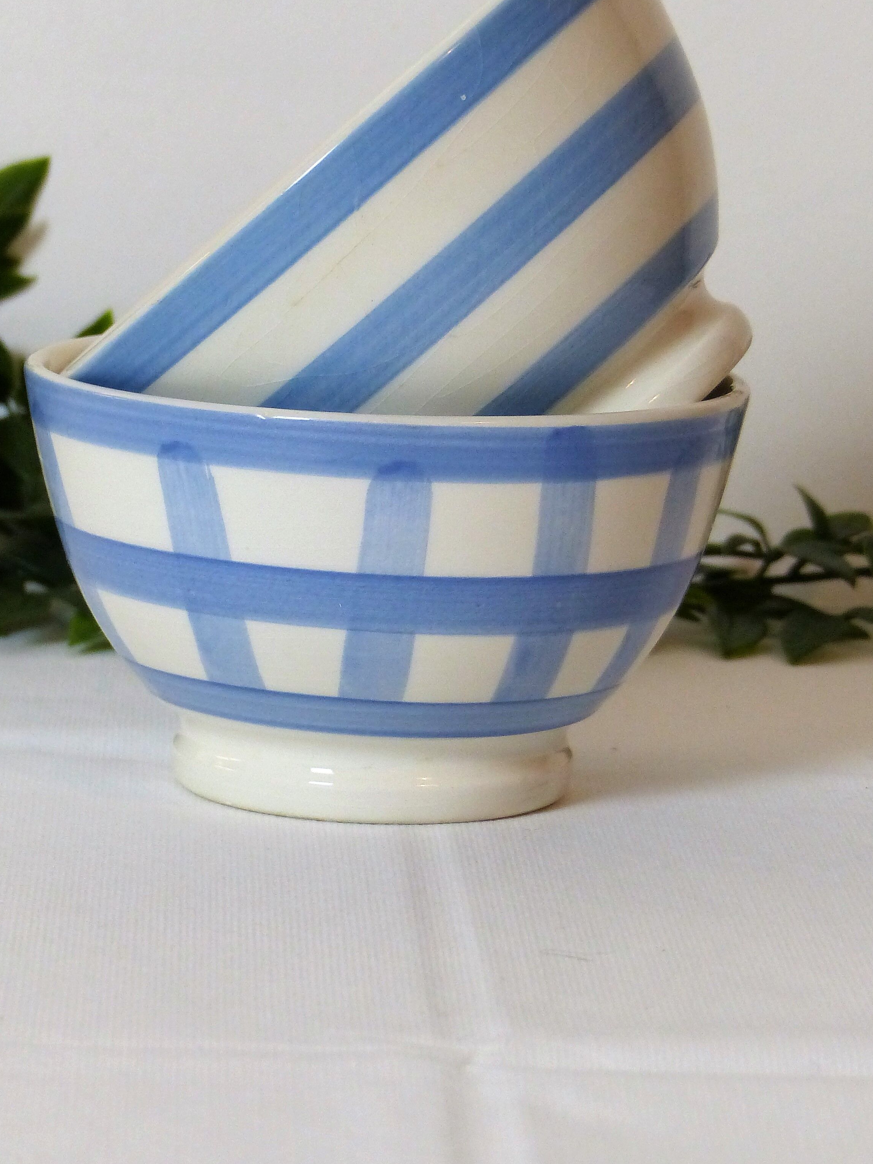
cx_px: 366
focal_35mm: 180
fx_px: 6053
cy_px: 459
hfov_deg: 8.2
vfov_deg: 11.0
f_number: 2.8
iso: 320
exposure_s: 1/80
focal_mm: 22.6
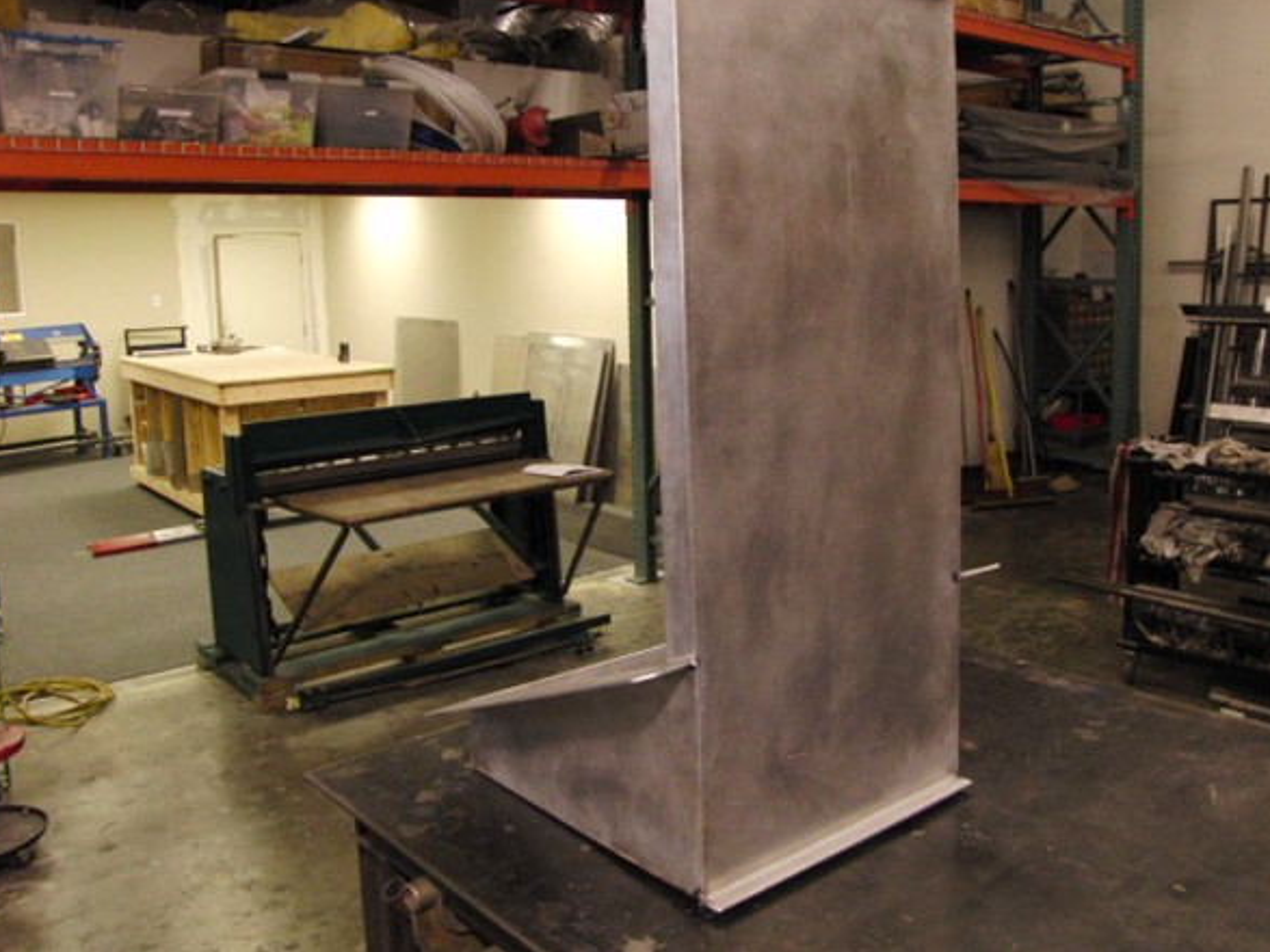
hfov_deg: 58.1
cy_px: 386
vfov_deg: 45.2
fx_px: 1137
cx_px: 731
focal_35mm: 31
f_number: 2.8
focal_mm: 4.6
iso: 400
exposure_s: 1/50
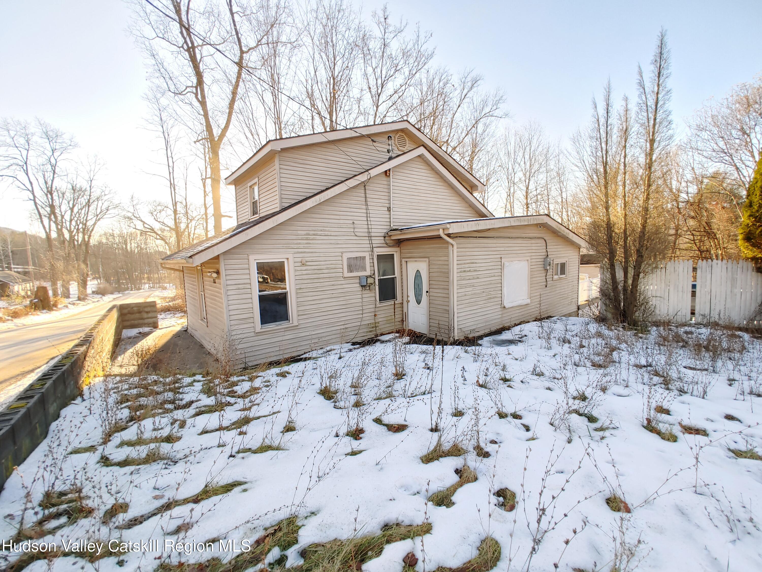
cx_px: 381
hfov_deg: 98.2
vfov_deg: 81.7
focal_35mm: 15
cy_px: 286
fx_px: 330
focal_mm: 1.78
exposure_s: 1/120
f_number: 1.9
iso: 50
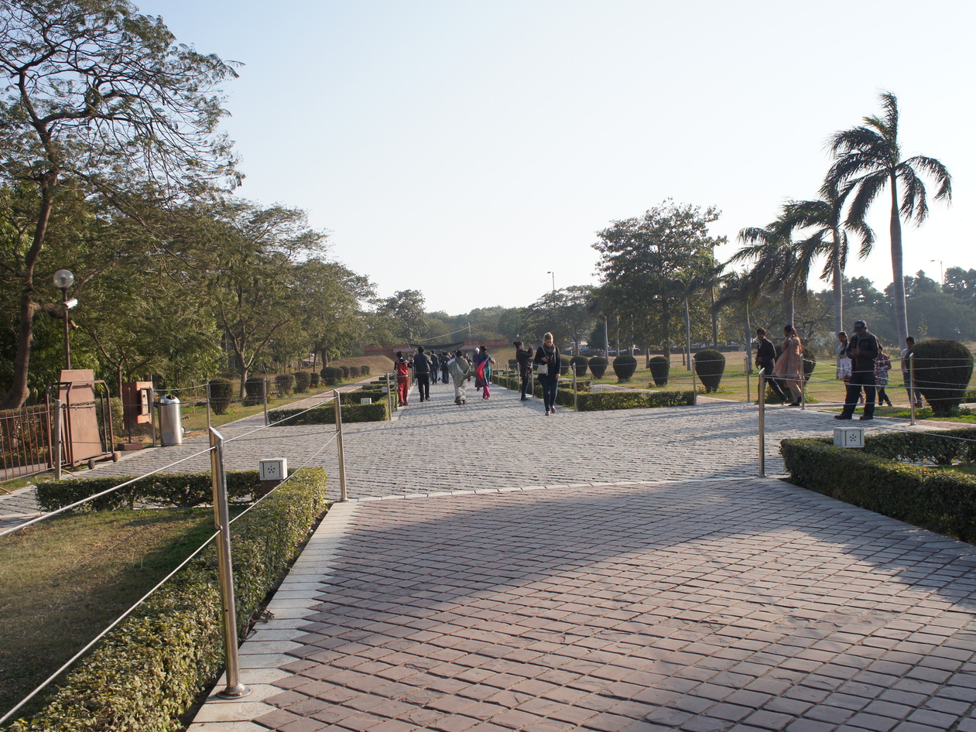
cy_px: 362
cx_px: 495
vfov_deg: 43.0
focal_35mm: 33
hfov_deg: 55.3
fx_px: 931
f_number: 6.3
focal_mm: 20
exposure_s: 1/500
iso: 200
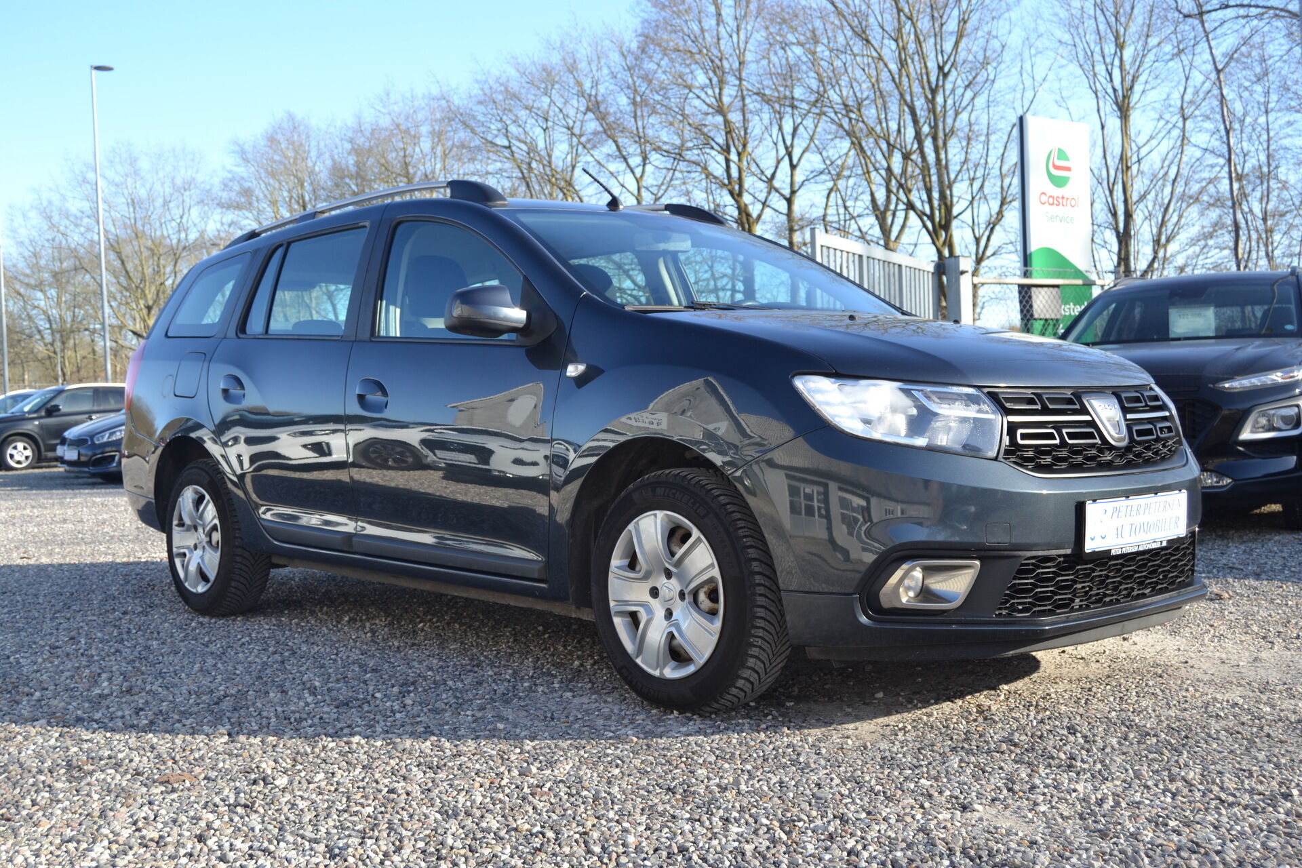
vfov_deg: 34.2
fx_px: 1410
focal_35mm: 39
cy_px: 434
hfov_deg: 49.6
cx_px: 651
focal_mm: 26
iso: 100
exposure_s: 1/160
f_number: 6.3
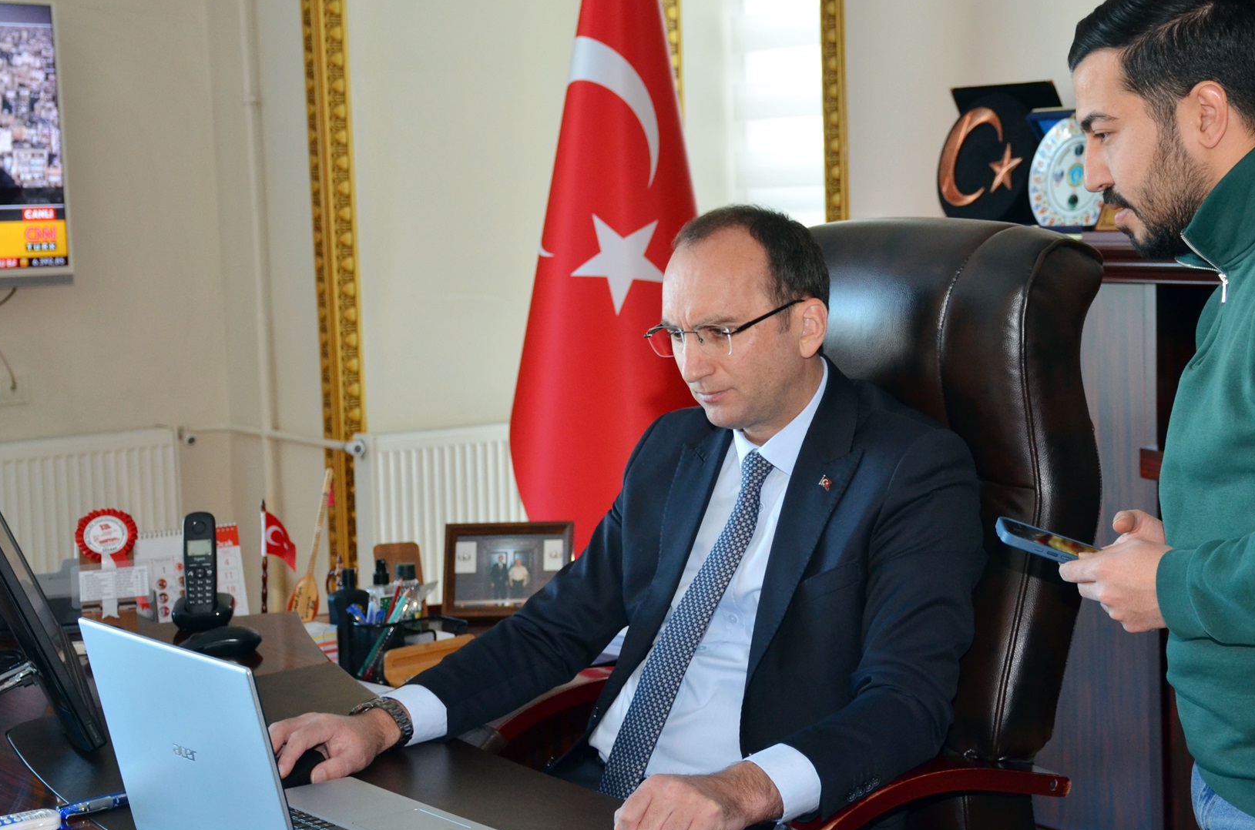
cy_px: 382
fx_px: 2435
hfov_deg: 28.9
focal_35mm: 70
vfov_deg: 19.4
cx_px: 740
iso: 800
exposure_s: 1/60
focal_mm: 38
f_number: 4.2
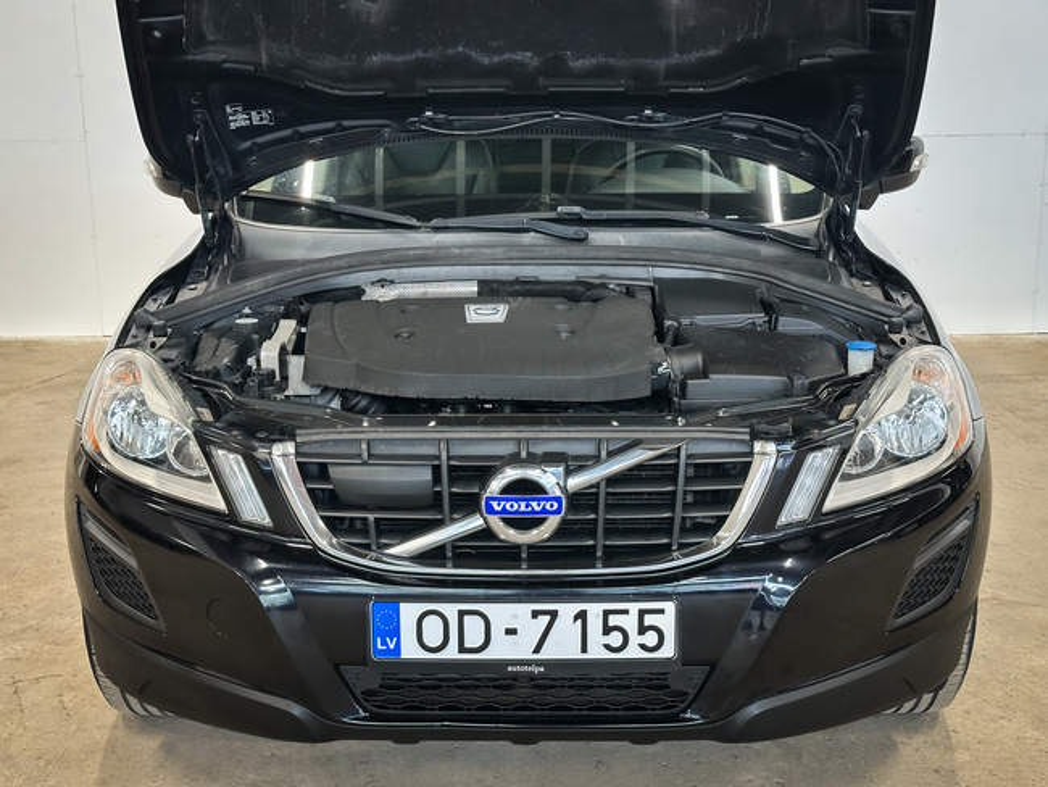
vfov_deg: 30.3
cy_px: 394
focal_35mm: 48
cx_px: 524
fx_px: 1454
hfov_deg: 39.6
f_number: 1.8
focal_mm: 6.86
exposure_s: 1/35
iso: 250
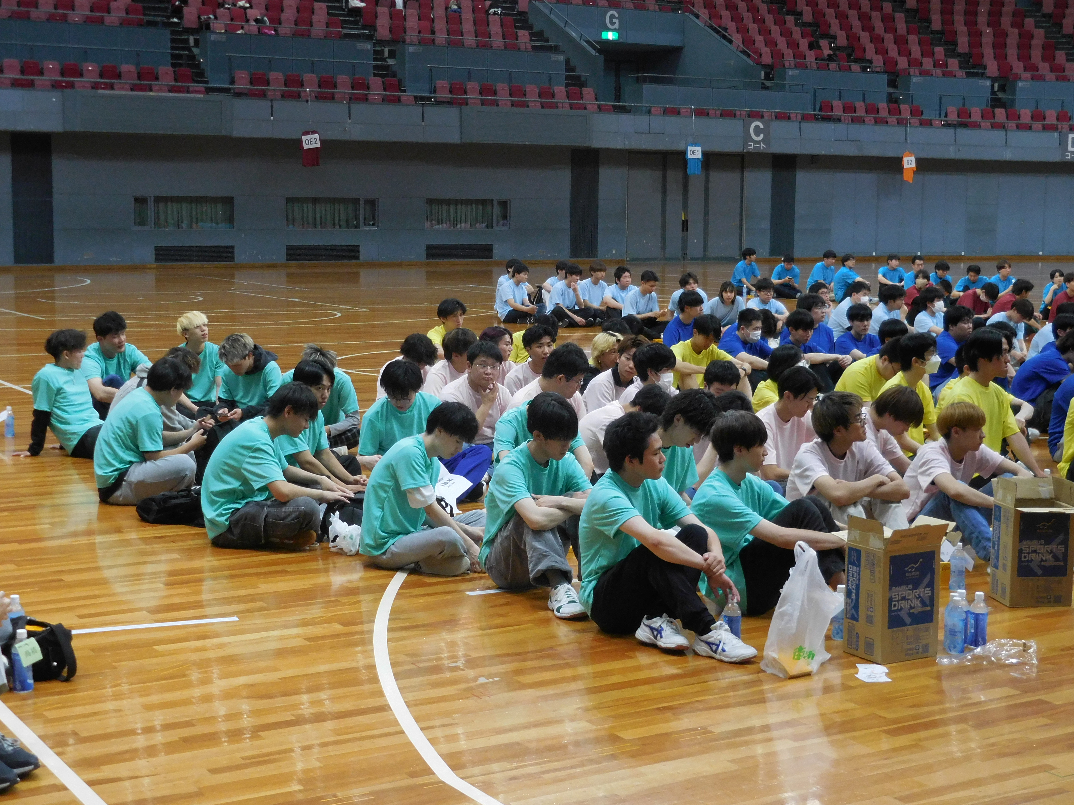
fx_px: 1613
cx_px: 537
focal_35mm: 52
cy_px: 402
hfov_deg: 36.8
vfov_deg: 28.0
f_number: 4.3
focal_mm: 9.4
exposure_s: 1/25
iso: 400
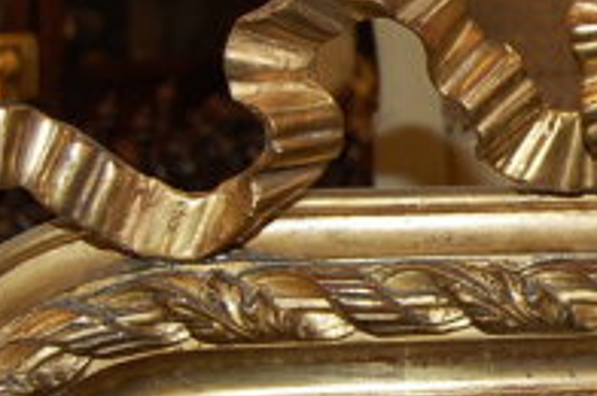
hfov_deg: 17.7
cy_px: 78
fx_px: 1788
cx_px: 795
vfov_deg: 12.6
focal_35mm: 108
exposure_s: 1/60
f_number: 4
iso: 400
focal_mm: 22
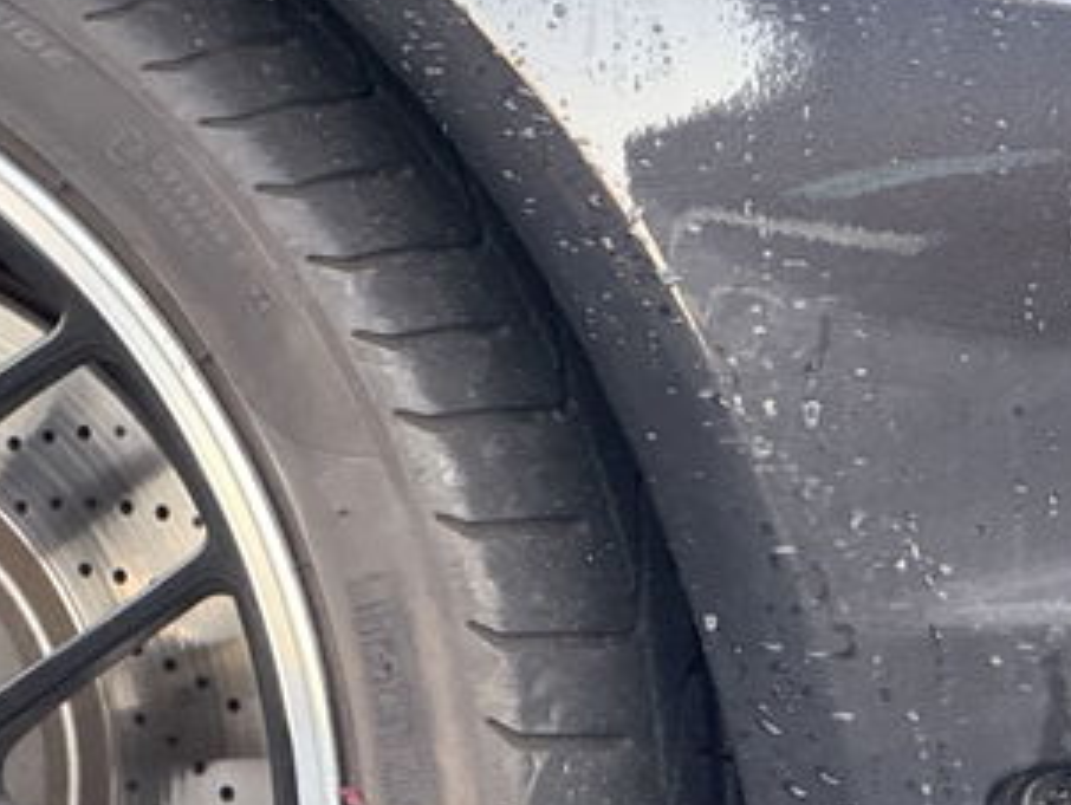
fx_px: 9444
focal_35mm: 305
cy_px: 823
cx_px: -245
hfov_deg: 6.4
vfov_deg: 4.9
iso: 640
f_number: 2.8
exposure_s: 1/60
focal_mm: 15.66
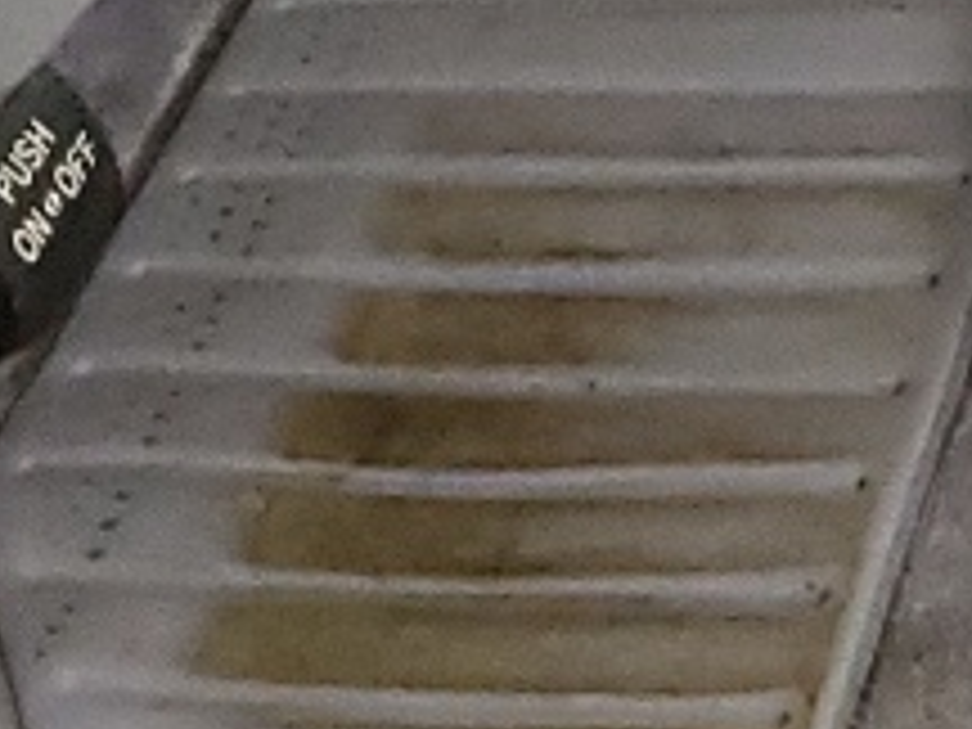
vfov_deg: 7.0
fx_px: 5419
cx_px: 2682
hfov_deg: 8.8
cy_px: -1305
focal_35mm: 193
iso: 328
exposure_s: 1/40
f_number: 1.5
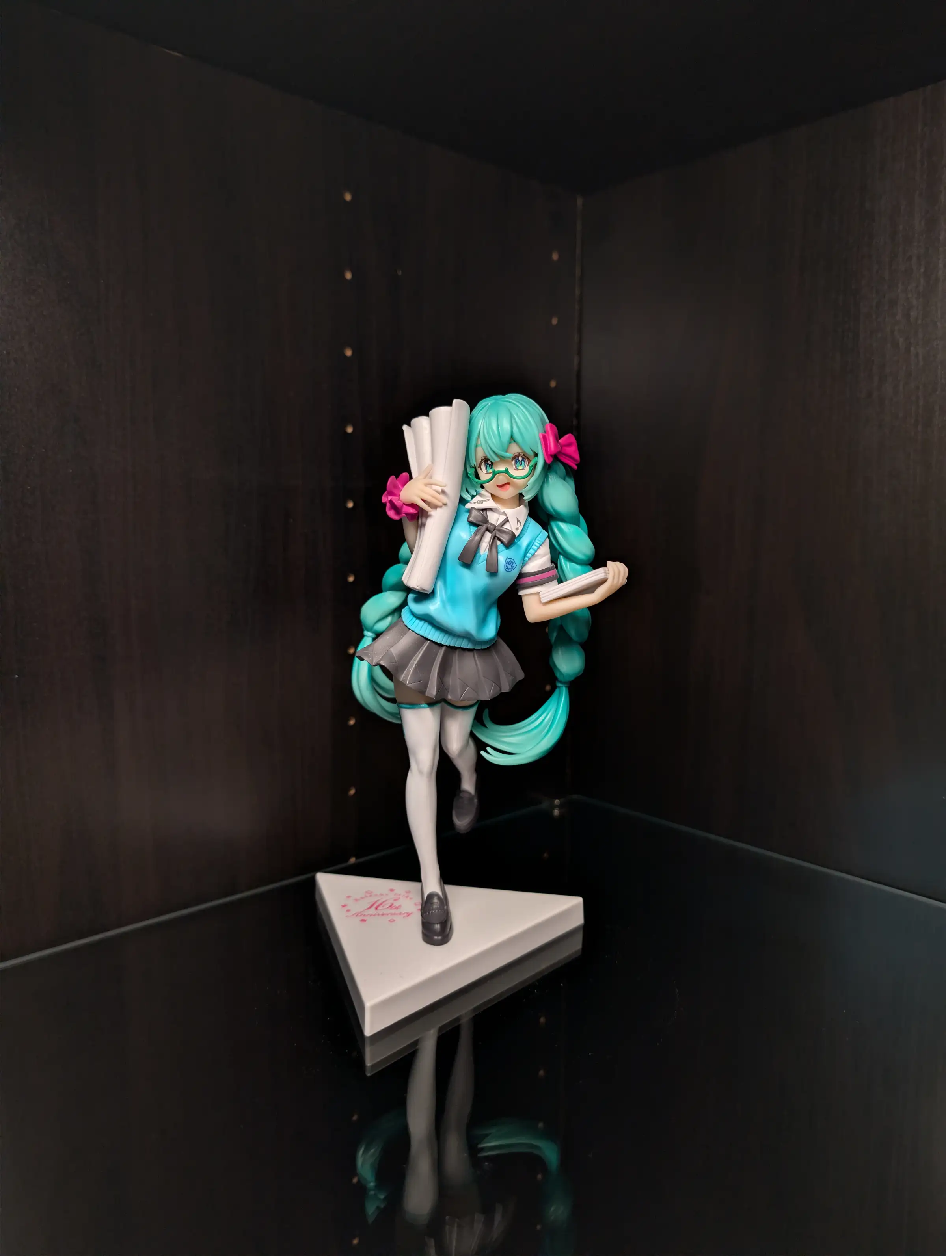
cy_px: 628
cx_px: 473
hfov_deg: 56.9
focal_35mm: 24
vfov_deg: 71.5
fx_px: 872
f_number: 1.68
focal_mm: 6.9
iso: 45
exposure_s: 1/30.2
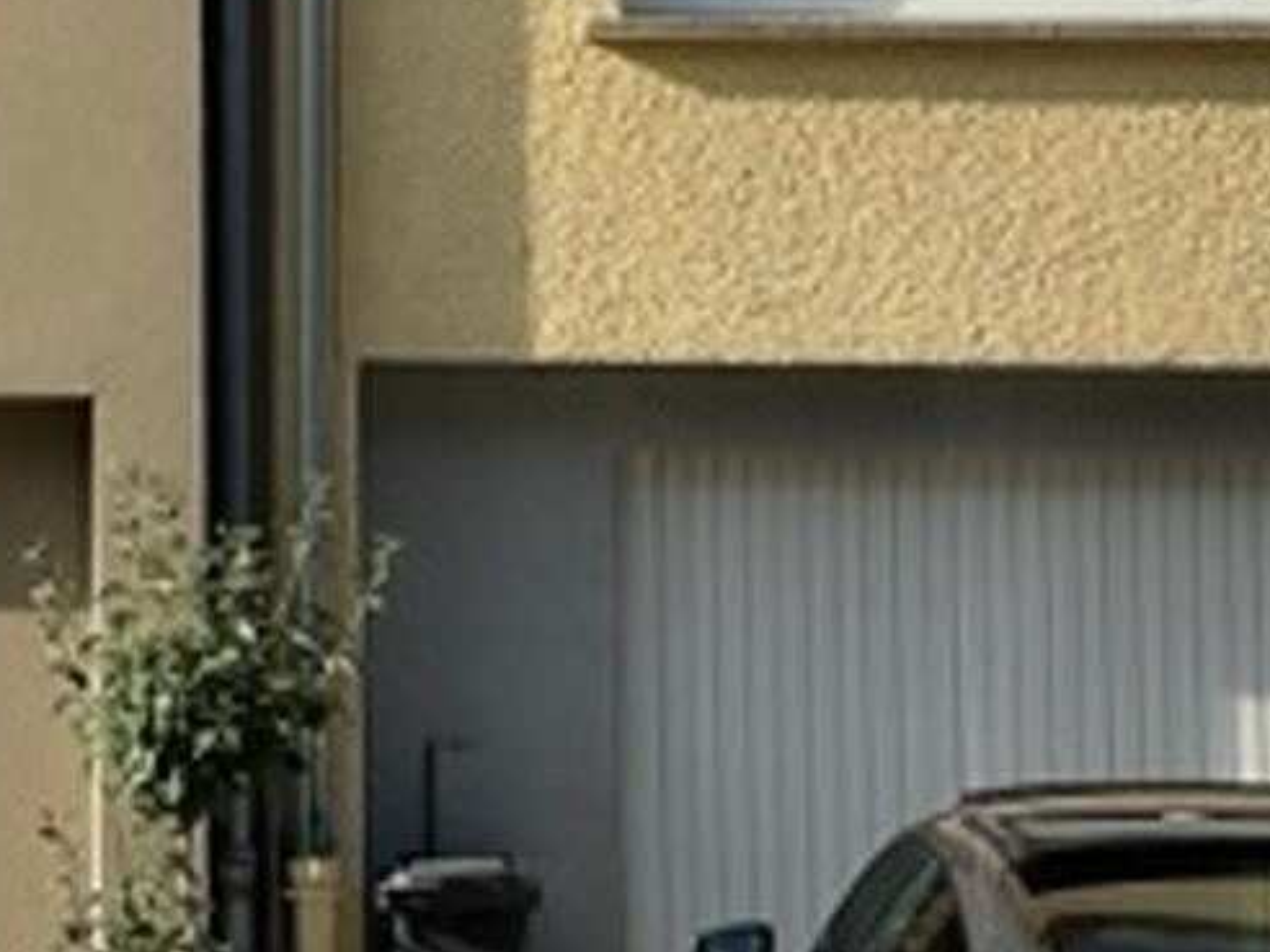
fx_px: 7448
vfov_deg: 7.3
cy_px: 46
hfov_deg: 9.4
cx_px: -736
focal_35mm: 203
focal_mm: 6
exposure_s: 1/786
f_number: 2
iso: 25
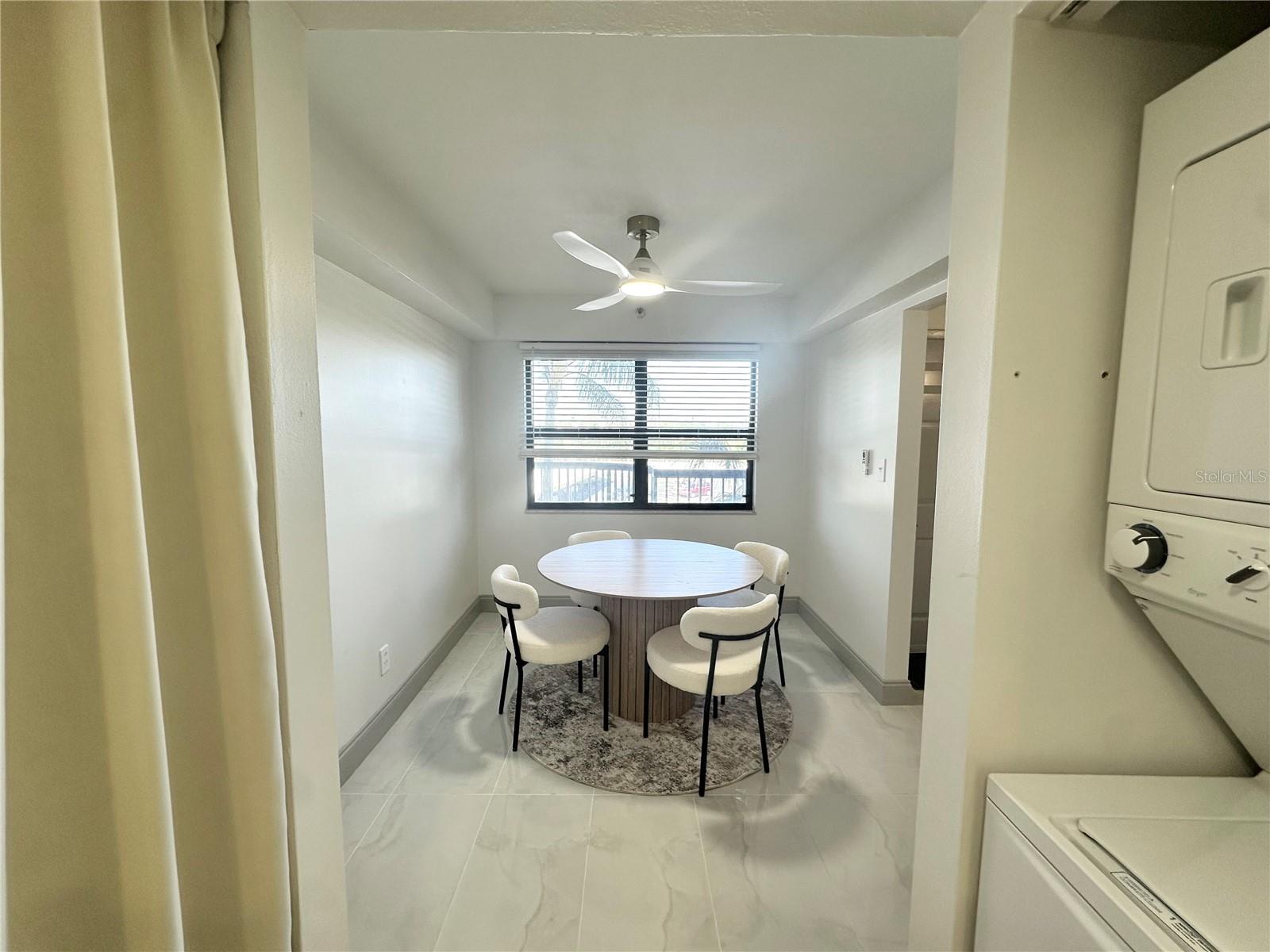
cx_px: 635
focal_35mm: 14
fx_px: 514
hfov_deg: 102.1
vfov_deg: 85.7
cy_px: 476
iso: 64
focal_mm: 2.22
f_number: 2.2
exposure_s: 1/120
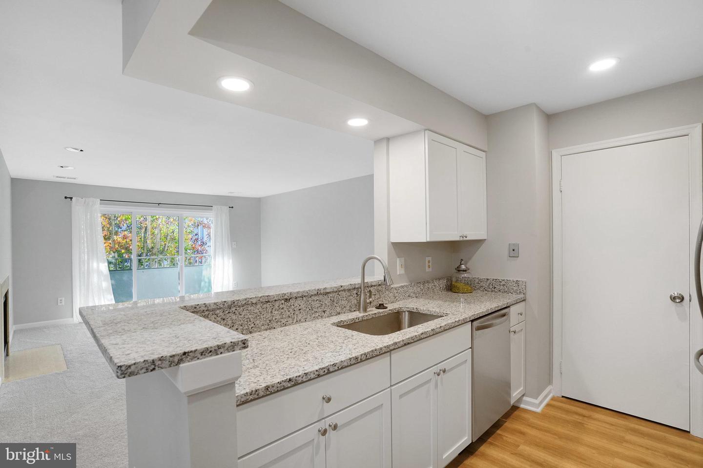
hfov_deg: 93.3
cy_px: 234
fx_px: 332
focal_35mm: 17
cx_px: 352
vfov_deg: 70.4
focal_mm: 17
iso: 1250
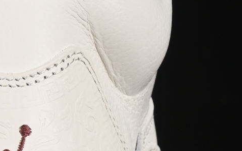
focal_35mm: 448
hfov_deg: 4.7
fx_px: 2955
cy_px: 95
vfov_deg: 2.9
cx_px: -132
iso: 160
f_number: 8
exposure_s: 1/80
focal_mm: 50
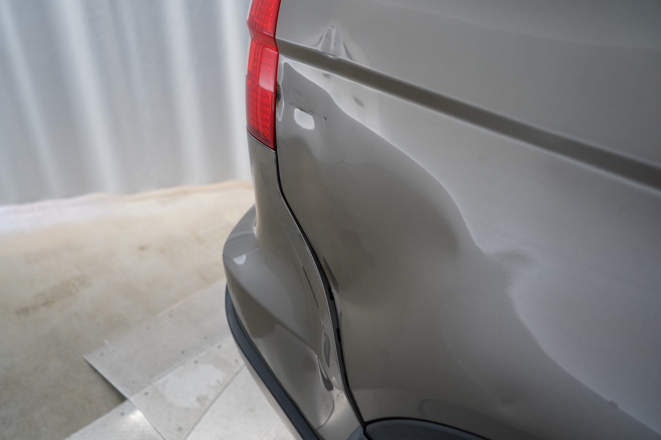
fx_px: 514
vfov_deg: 46.4
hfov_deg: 65.5
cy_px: 220
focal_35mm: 28
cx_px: 330
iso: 320
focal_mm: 28
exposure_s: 1/40
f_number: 3.5
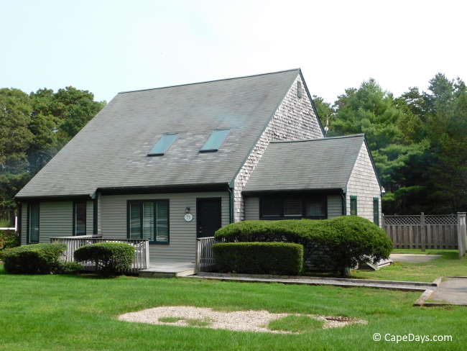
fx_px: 607
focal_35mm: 45
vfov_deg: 32.2
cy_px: 176
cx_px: 234
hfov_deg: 42.1
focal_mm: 8
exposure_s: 1/640
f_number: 3.7
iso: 125
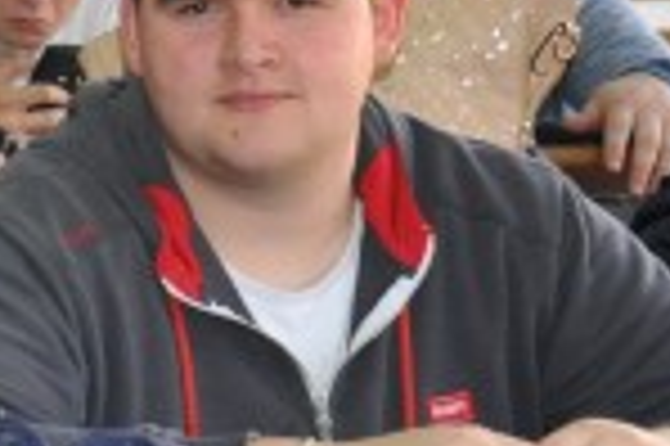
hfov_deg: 8.7
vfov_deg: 6.3
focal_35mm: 219
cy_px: 149
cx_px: -834
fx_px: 4071
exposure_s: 1/60
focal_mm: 30
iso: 800
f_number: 4.2
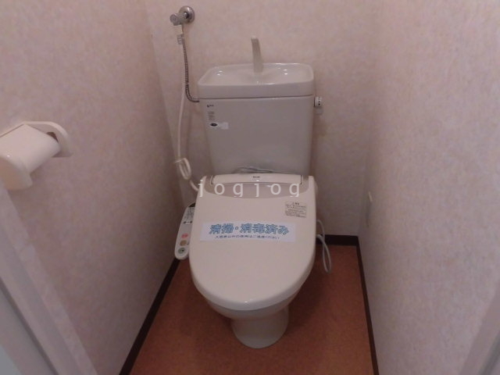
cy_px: 188
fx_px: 347
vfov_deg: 56.8
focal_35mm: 24
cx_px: 250
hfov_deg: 71.6
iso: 320
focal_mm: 4.3
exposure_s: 1/30
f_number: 3.1
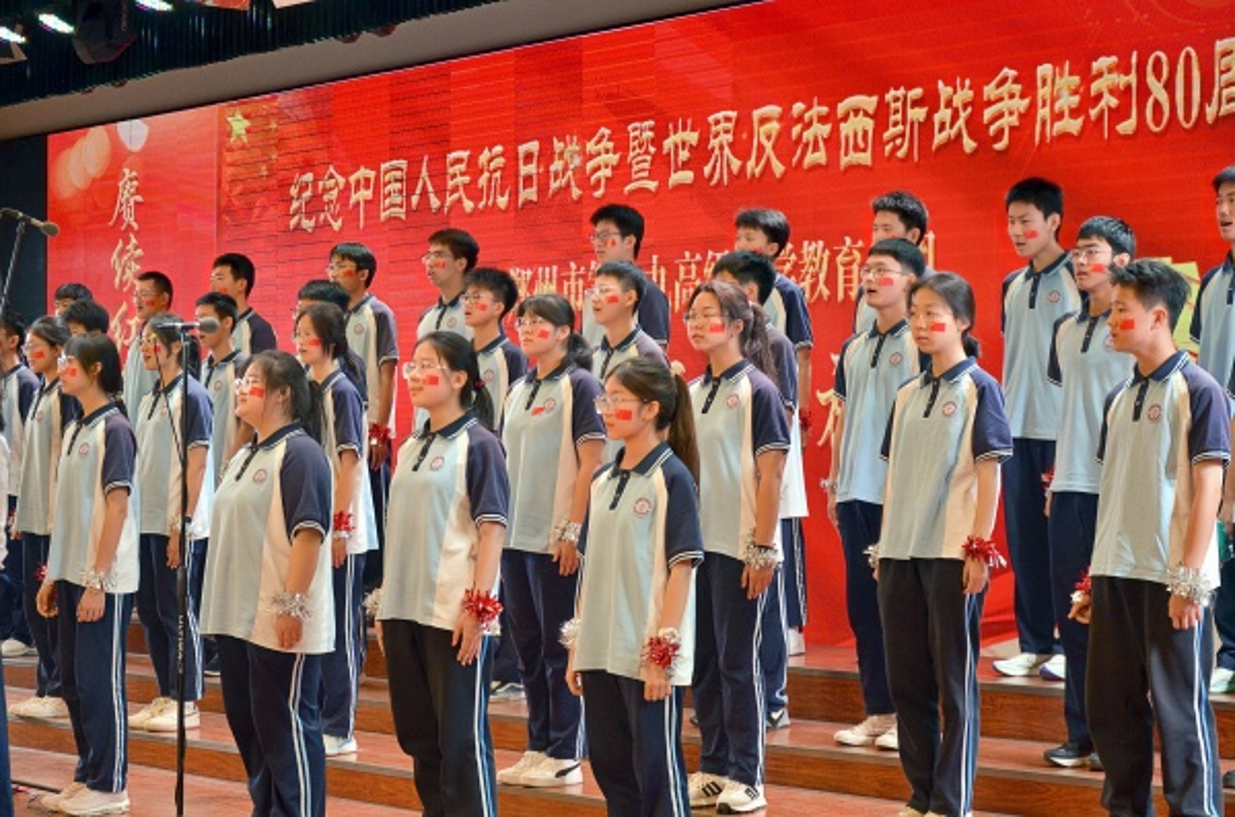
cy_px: 408
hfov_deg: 27.1
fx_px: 2567
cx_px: 618
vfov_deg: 18.1
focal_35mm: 75
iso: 1000
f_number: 5
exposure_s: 1/250
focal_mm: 50
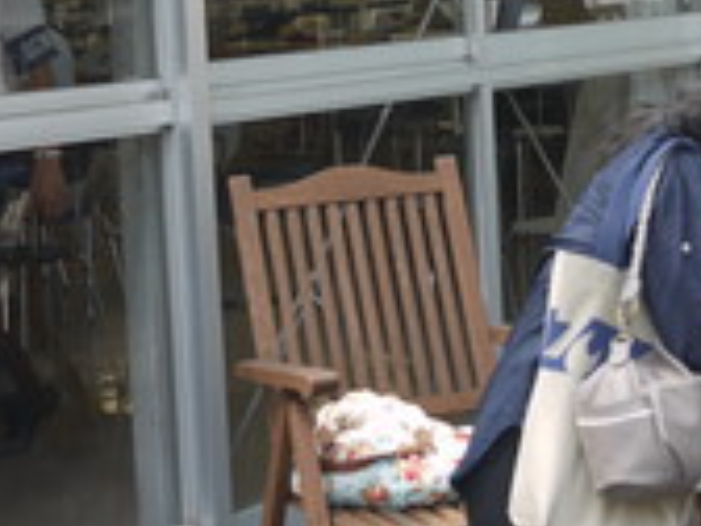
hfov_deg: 16.4
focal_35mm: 119
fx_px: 2410
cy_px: 73
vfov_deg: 12.4
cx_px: 605
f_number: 2.8
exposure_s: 1/160
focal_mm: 20
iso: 100
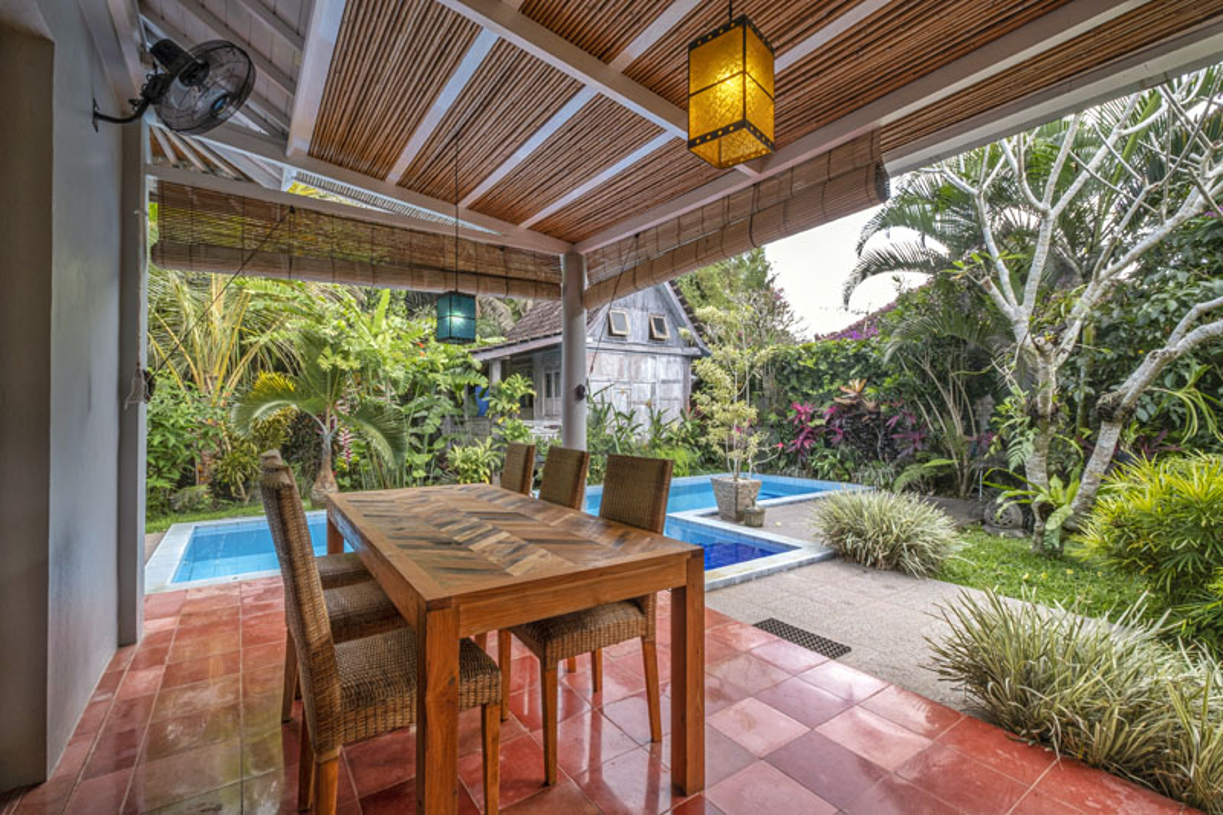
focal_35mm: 15
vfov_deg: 77.3
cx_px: 612
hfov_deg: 100.4
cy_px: 408
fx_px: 509
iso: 160
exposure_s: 1/6
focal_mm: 10
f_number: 16
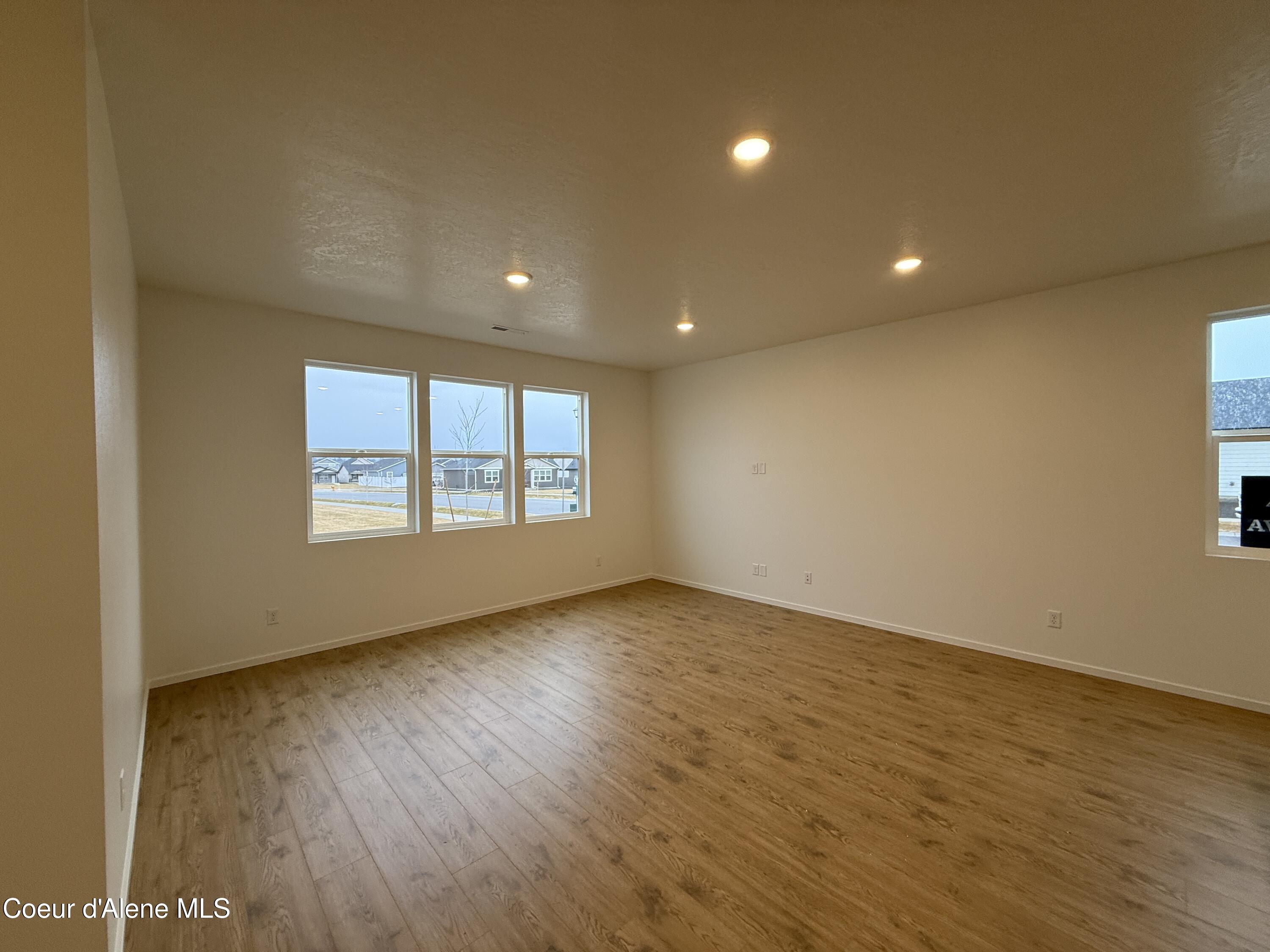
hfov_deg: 102.1
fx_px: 514
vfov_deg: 85.7
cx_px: 635
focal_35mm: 14
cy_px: 476
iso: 125
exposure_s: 1/120
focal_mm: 2.22
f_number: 2.2
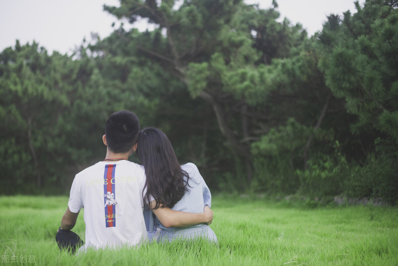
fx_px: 553
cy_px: 133
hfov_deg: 39.6
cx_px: 199
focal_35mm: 50
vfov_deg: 27.0
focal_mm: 50
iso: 500
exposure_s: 1/40
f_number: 2
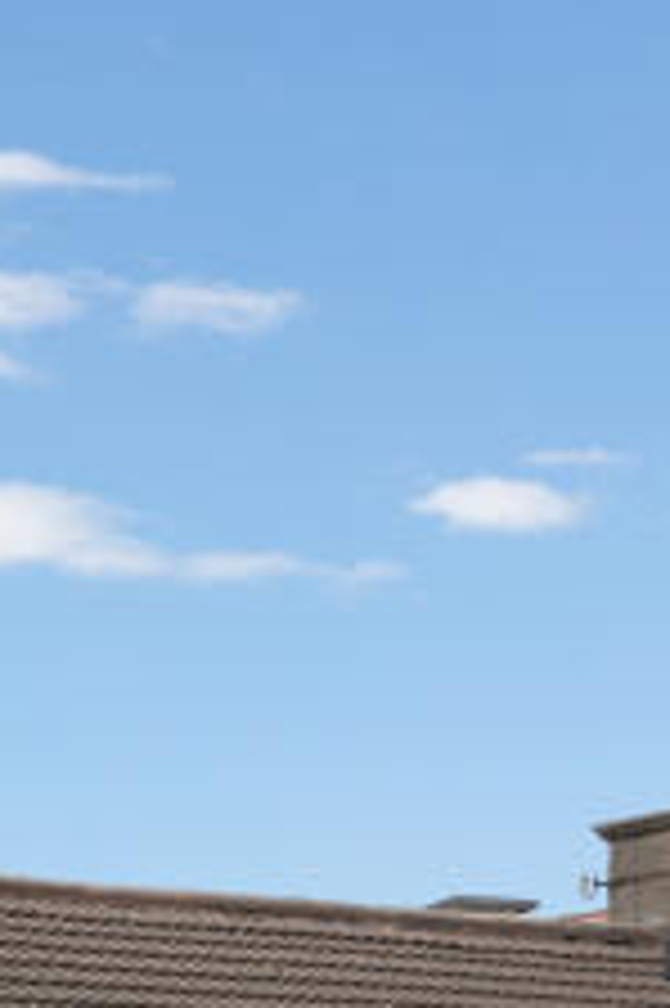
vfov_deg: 15.8
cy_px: 1501
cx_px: -580
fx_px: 3327
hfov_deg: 10.7
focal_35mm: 119
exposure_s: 1/500
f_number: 8
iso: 320
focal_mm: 26
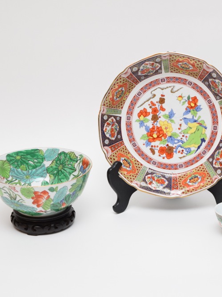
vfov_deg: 16.5
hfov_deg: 12.3
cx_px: 159
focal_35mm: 120
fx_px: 1024
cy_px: 149
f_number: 5.6
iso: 800
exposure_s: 1/80
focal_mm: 55
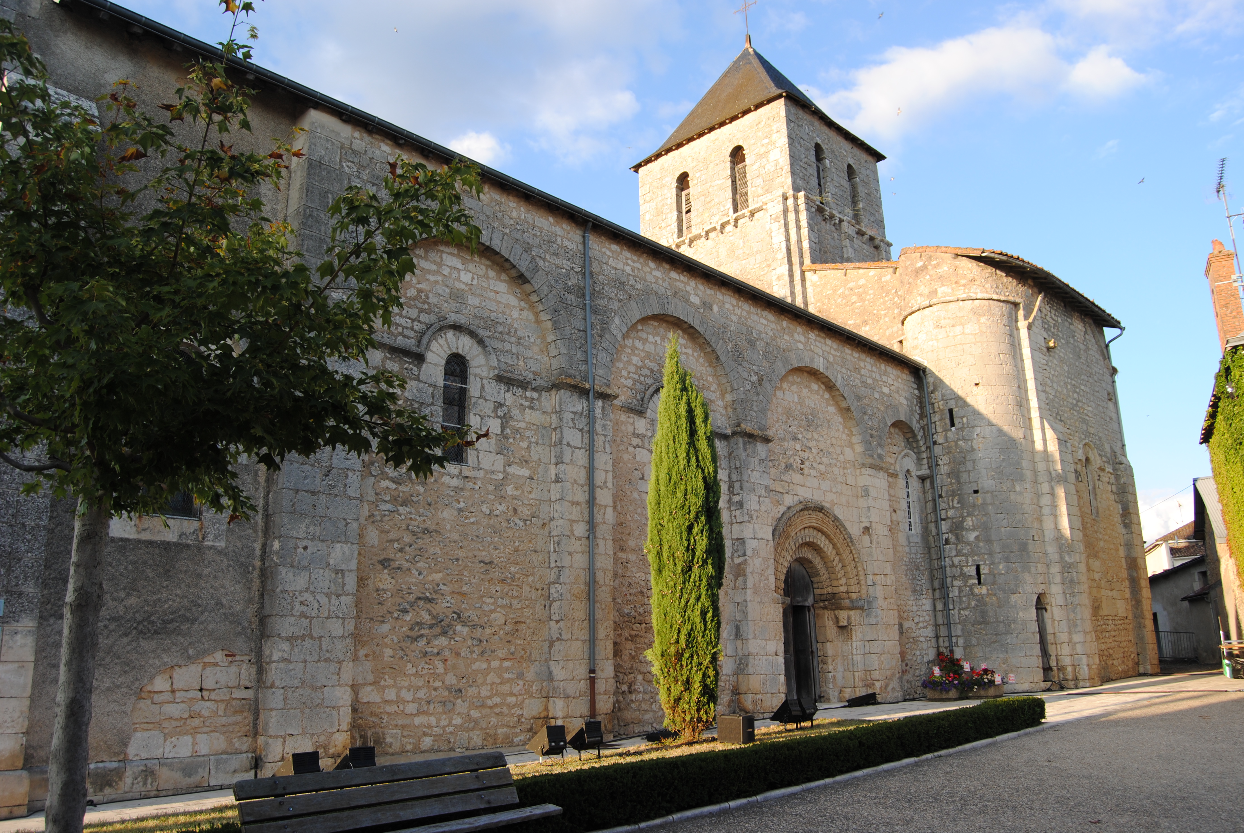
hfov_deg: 67.3
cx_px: 622
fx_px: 934
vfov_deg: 48.0
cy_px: 416
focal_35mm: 27
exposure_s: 1/125
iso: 100
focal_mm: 18
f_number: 5.6
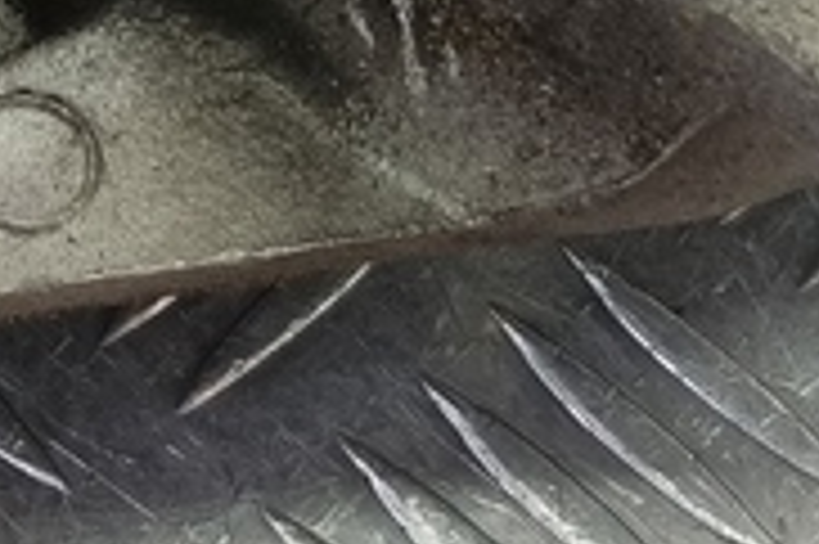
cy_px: -724
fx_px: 3591
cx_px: 176
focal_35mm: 158
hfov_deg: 13.0
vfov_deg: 8.1
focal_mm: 4.11
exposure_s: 1/50
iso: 121
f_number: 1.6
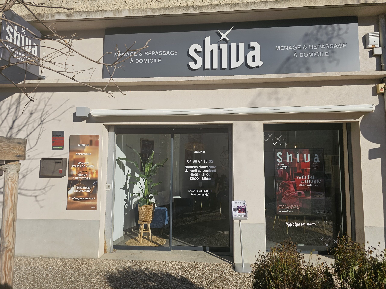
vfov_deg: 58.9
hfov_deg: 73.9
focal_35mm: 23
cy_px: 144
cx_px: 193
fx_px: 256
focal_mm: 6.3
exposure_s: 1/1293
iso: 10
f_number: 1.7
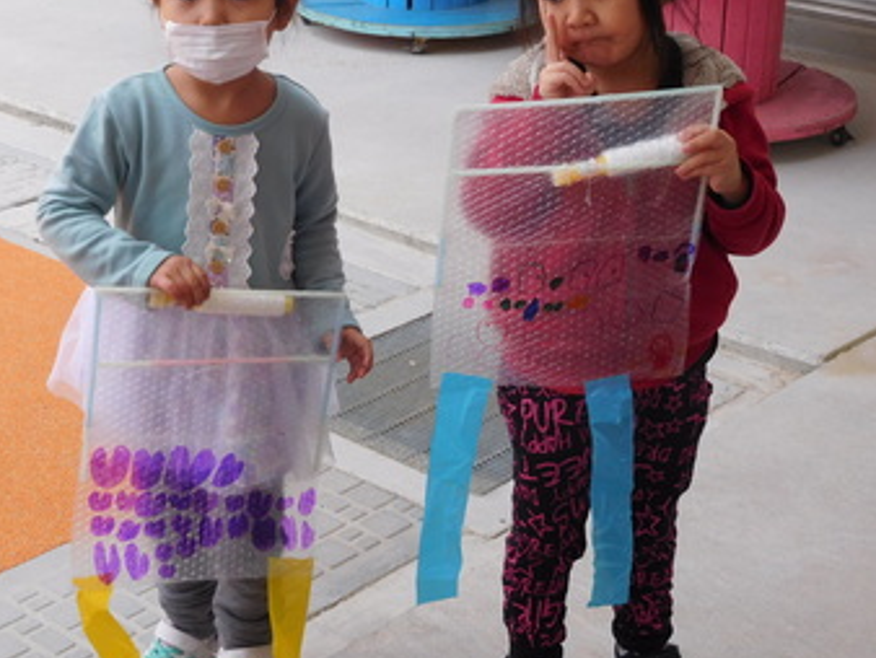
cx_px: 430
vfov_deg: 20.7
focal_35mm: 71
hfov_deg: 27.4
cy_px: 228
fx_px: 1798
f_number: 4.1
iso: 125
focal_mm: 8.9
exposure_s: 1/80
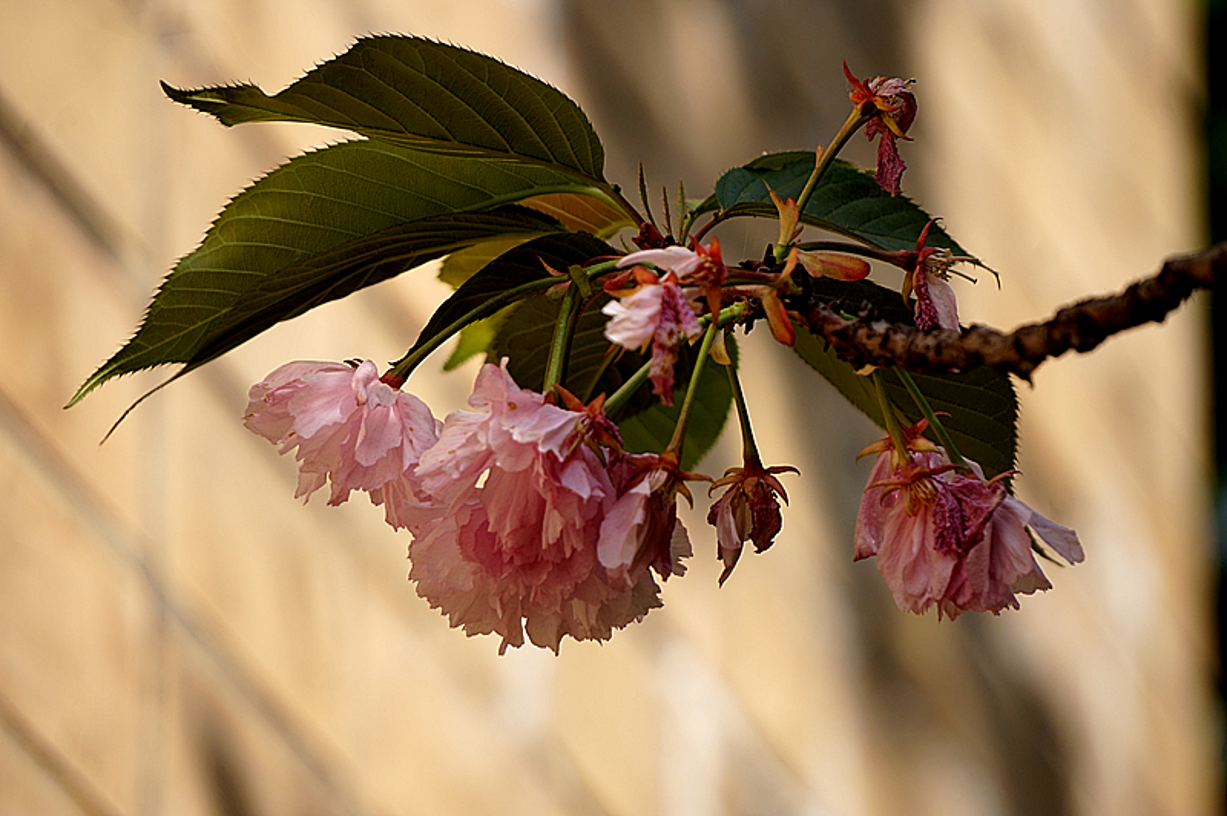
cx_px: 614
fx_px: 9603
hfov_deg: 7.3
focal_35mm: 282
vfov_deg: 4.9
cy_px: 408
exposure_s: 1/320
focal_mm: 188
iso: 100
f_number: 6.3
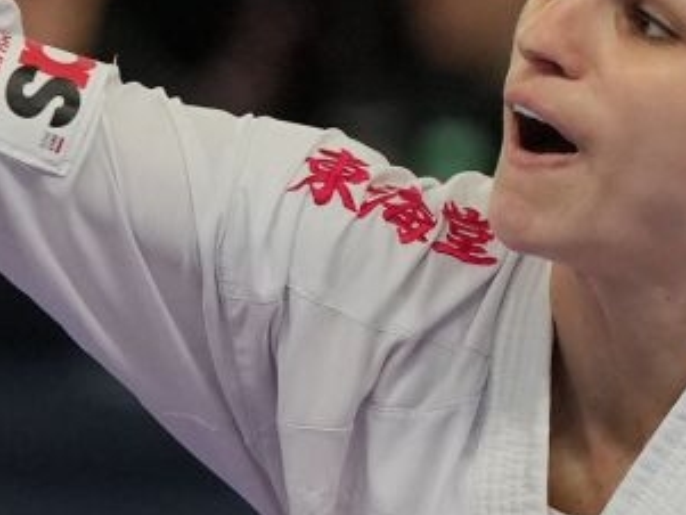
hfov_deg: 1.3
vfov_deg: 1.0
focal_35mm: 1507
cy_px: 394
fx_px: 29877
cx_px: 387
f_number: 2.8
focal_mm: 175
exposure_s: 1/1000
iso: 1600
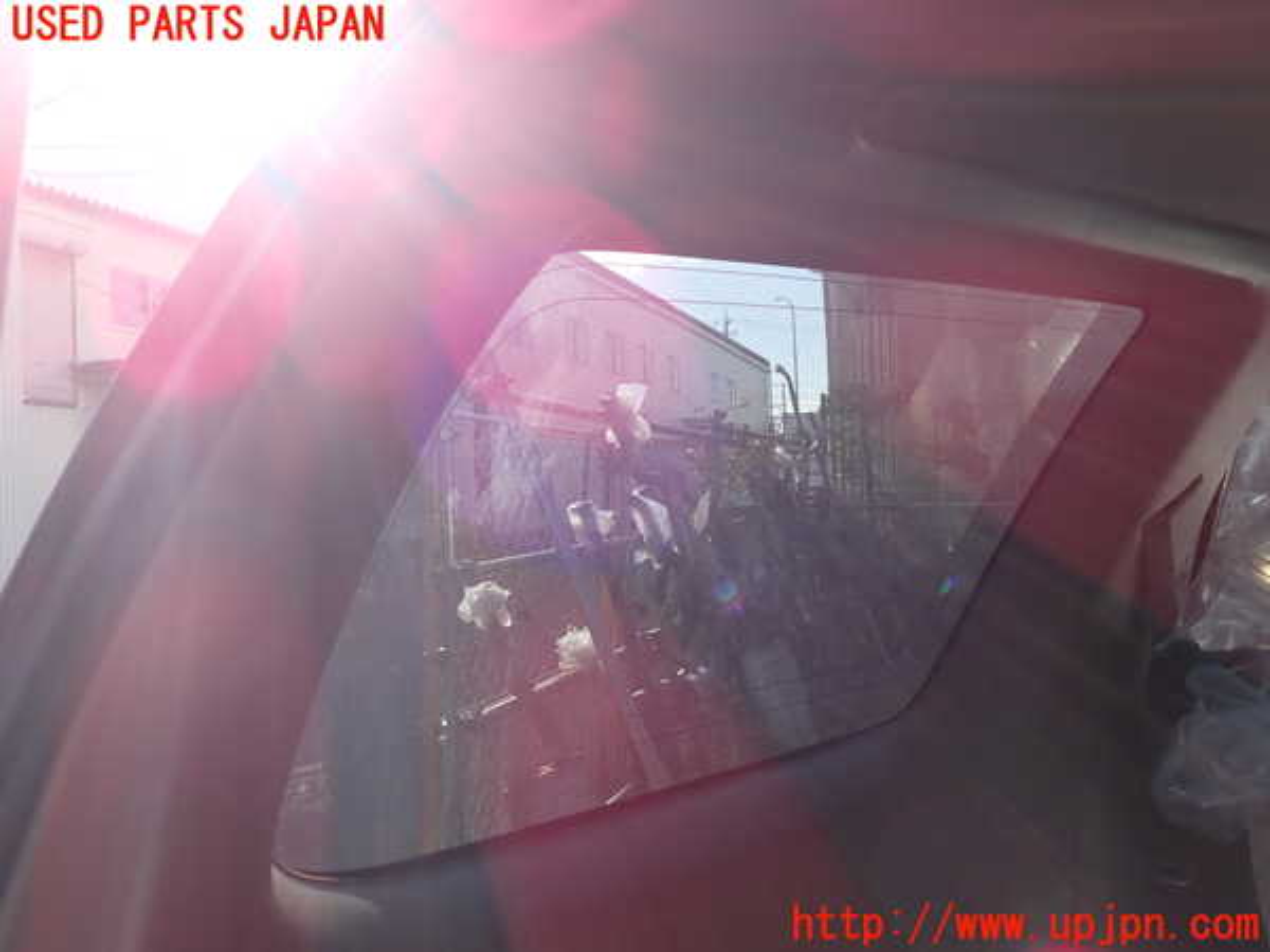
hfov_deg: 60.0
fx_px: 1101
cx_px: 635
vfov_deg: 46.8
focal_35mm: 30
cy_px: 476
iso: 100
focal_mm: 5.4
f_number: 3.2
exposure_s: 1/400
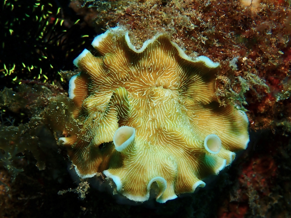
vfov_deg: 29.1
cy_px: 109
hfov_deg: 38.2
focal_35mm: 50
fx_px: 420
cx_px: 146
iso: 100
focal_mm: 9.01
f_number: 4.5
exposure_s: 1/320
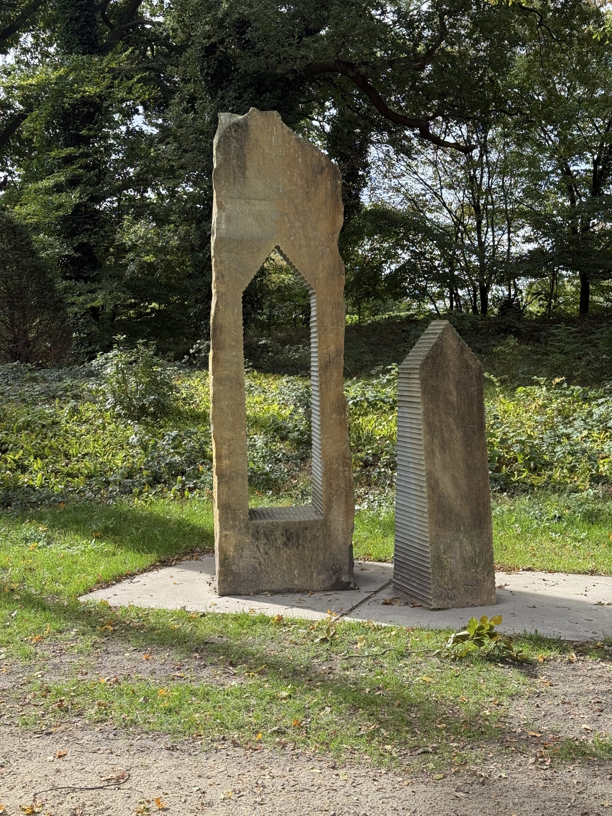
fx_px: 1131
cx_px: 306
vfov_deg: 39.7
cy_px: 408
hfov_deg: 30.3
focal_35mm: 48
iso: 100
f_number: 1.78
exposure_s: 1/1307
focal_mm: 6.76
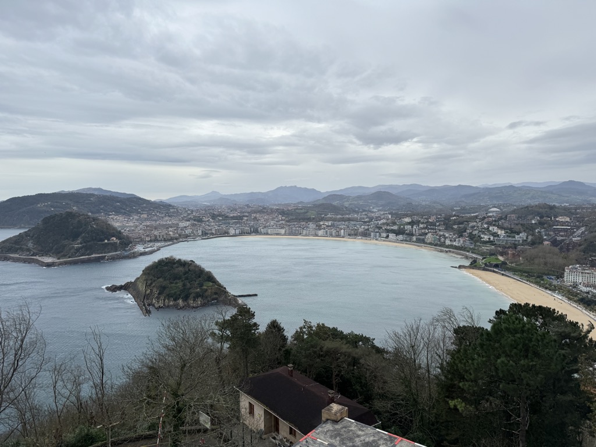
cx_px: 298
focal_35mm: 24
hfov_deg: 71.6
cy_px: 224
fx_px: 413
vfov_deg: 56.8
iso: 80
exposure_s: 1/1193
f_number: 1.78
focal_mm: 6.86
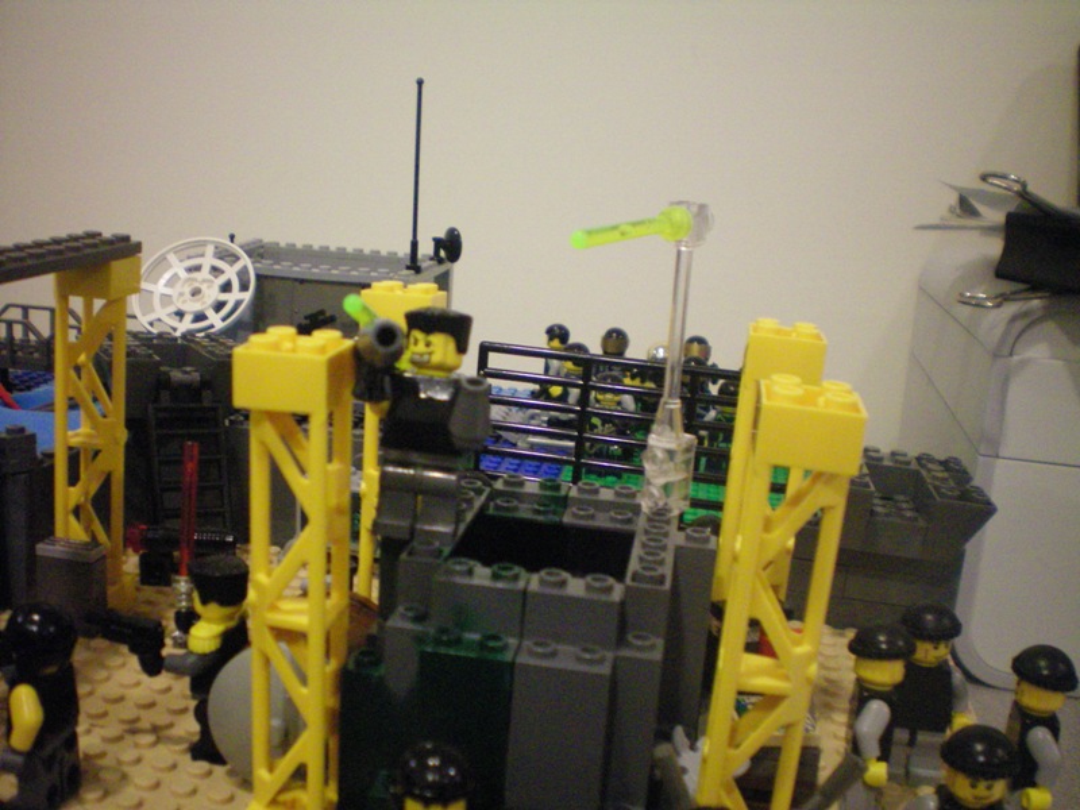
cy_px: 405
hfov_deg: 49.0
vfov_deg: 37.7
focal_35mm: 38
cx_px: 540
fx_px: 1186
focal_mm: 6.3
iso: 400
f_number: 3.1
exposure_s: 1/25
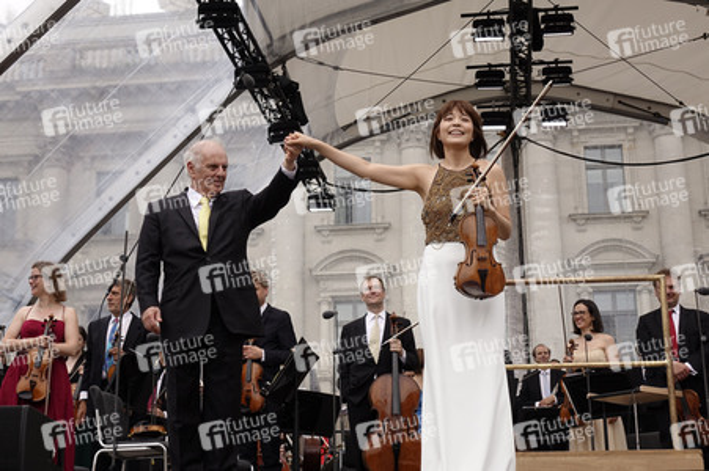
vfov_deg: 22.6
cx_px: 354
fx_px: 1181
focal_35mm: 60
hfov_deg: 33.4
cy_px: 236
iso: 200
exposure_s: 1/500
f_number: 4.5
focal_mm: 21.94
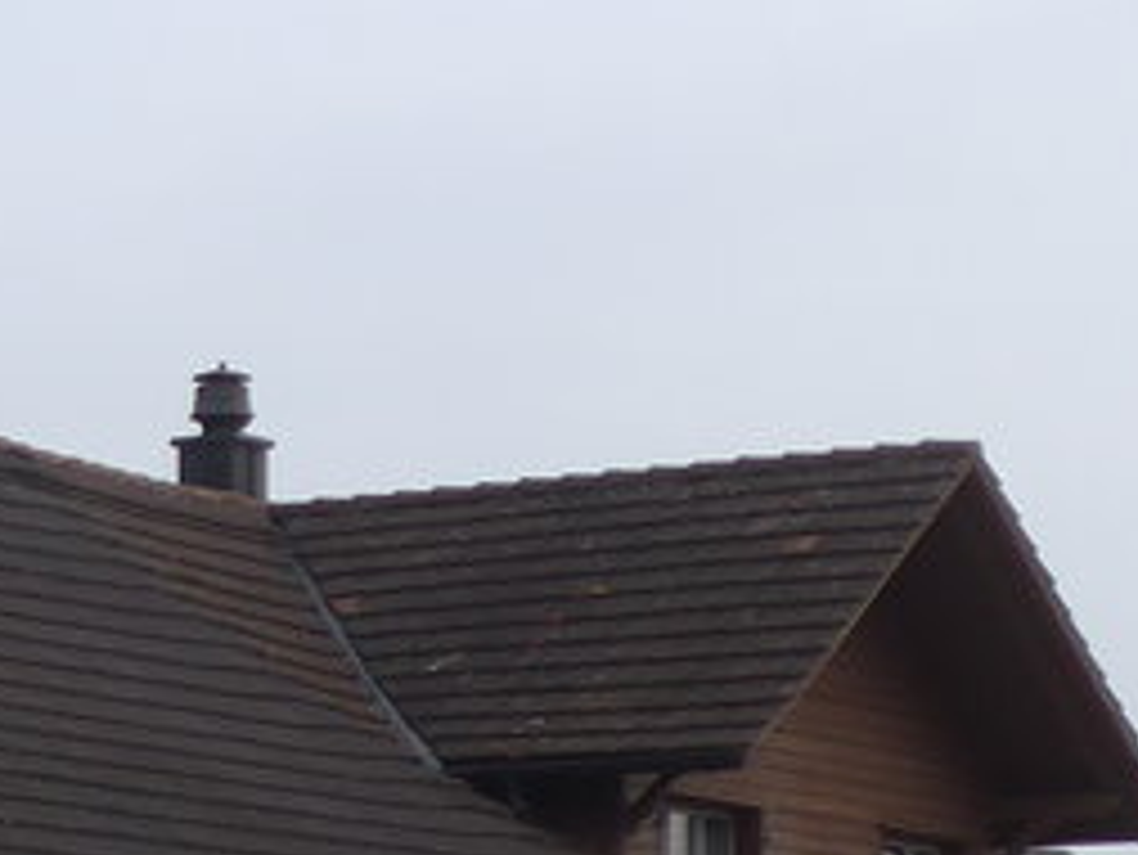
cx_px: -1435
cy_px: 1116
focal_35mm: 218
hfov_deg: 8.4
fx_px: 7170
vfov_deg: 6.8
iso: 80
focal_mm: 9.5
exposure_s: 1/1000
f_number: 3
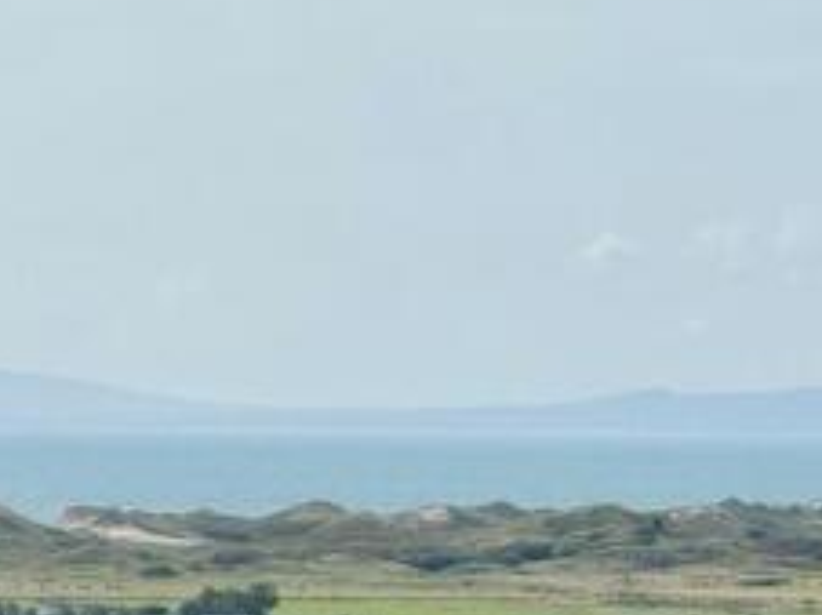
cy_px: 679
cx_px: -180
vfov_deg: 4.8
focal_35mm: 310
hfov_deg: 6.4
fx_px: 7354
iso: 50
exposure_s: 1/3195
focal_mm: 15.66
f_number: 2.8
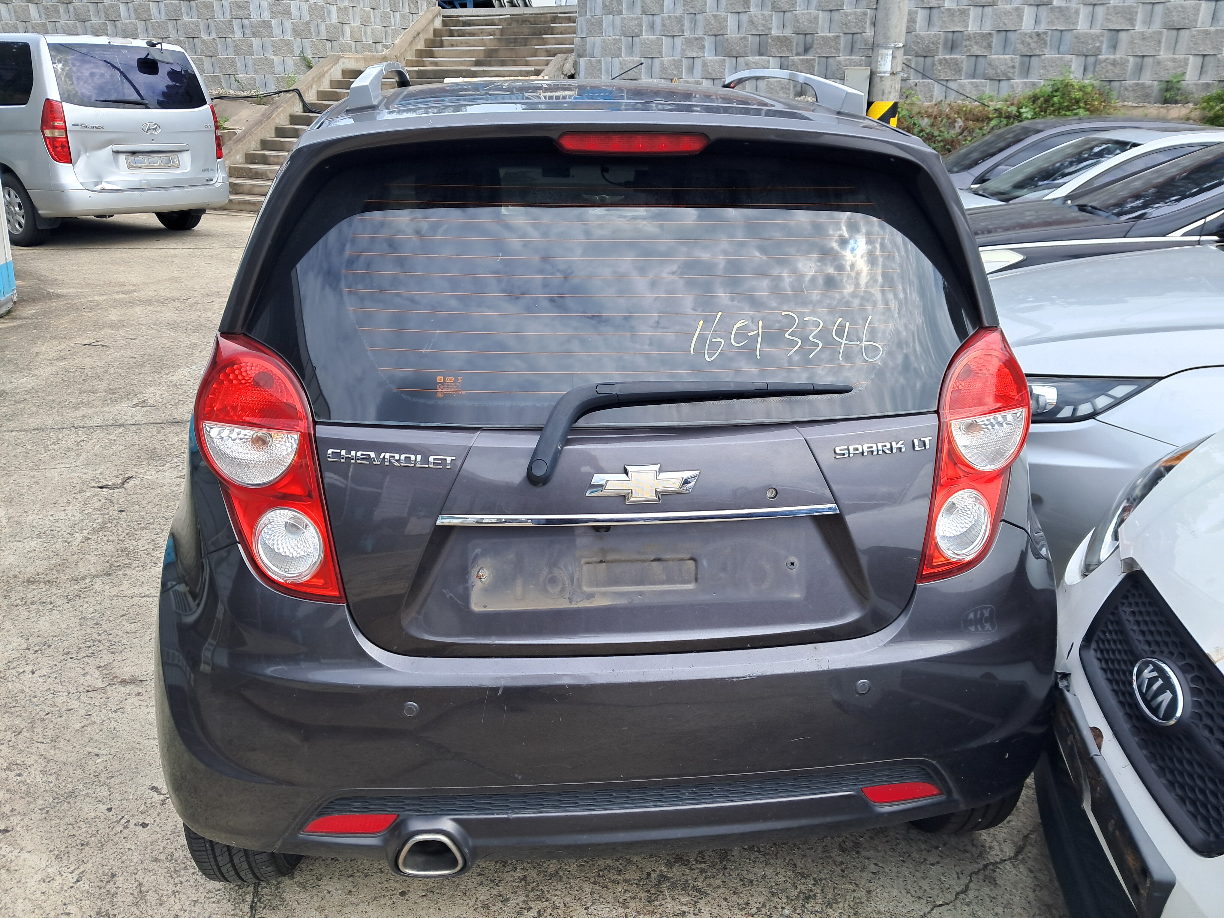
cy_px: 459
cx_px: 612
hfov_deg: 65.3
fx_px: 955
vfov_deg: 51.4
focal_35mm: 27
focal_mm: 4
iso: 50
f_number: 1.8
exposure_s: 1/449
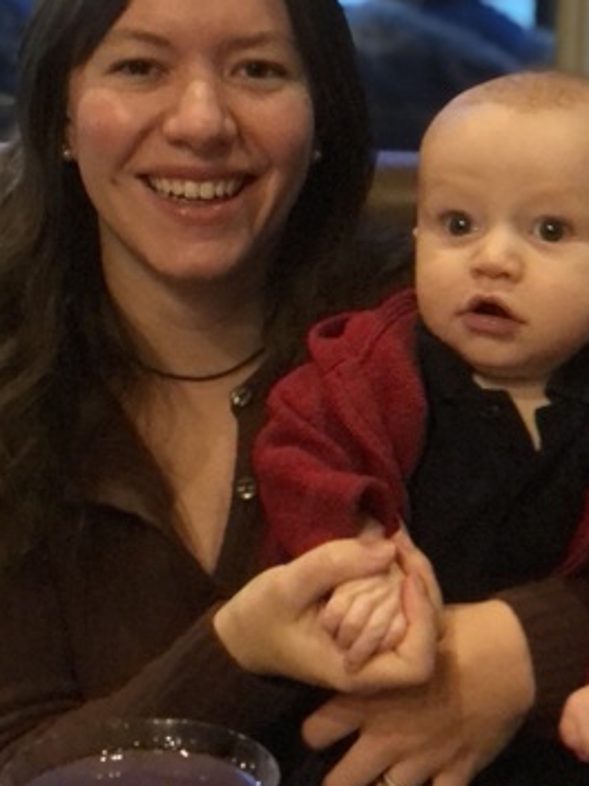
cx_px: 360
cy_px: 301
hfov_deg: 18.2
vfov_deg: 24.1
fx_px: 1838
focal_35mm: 81
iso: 1250
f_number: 2.8
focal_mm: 6.6
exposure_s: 1/30
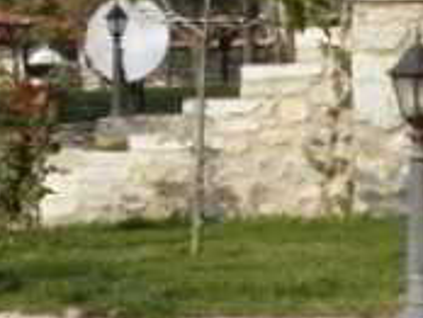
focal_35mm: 179
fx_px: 2190
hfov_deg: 10.9
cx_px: -49
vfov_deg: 8.2
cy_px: -97
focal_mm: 7
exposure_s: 1/400
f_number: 4
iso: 64
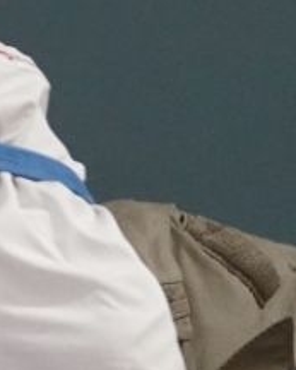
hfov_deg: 1.0
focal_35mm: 1563
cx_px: -792
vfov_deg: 1.2
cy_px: 147
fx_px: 17104
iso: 4000
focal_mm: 200
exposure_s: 1/1000
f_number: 2.8
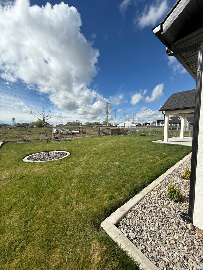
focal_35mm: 14
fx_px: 109
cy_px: 135
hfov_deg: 85.7
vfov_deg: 102.1
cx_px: 102
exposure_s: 1/2976
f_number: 2.2
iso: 50
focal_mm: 2.22
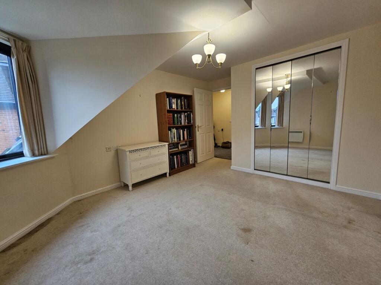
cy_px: 142
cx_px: 190
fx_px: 143
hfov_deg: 106.2
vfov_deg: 89.9
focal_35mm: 13
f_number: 2.2
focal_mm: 2.2
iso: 160
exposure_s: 1/50
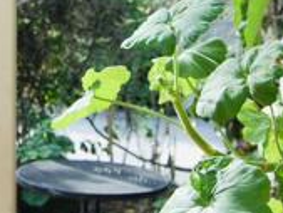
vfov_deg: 14.7
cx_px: -39
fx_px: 802
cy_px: -35
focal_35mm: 98
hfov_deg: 19.1
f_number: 5.6
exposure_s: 1/125
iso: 250
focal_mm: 18
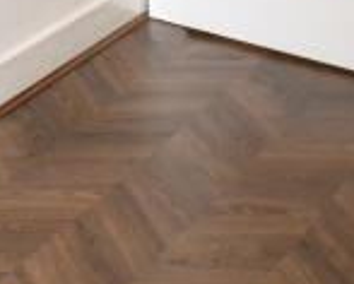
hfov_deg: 15.4
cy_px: -486
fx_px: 1028
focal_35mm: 98
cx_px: -368
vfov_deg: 11.5
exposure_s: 1/2
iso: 320
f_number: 9
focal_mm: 10
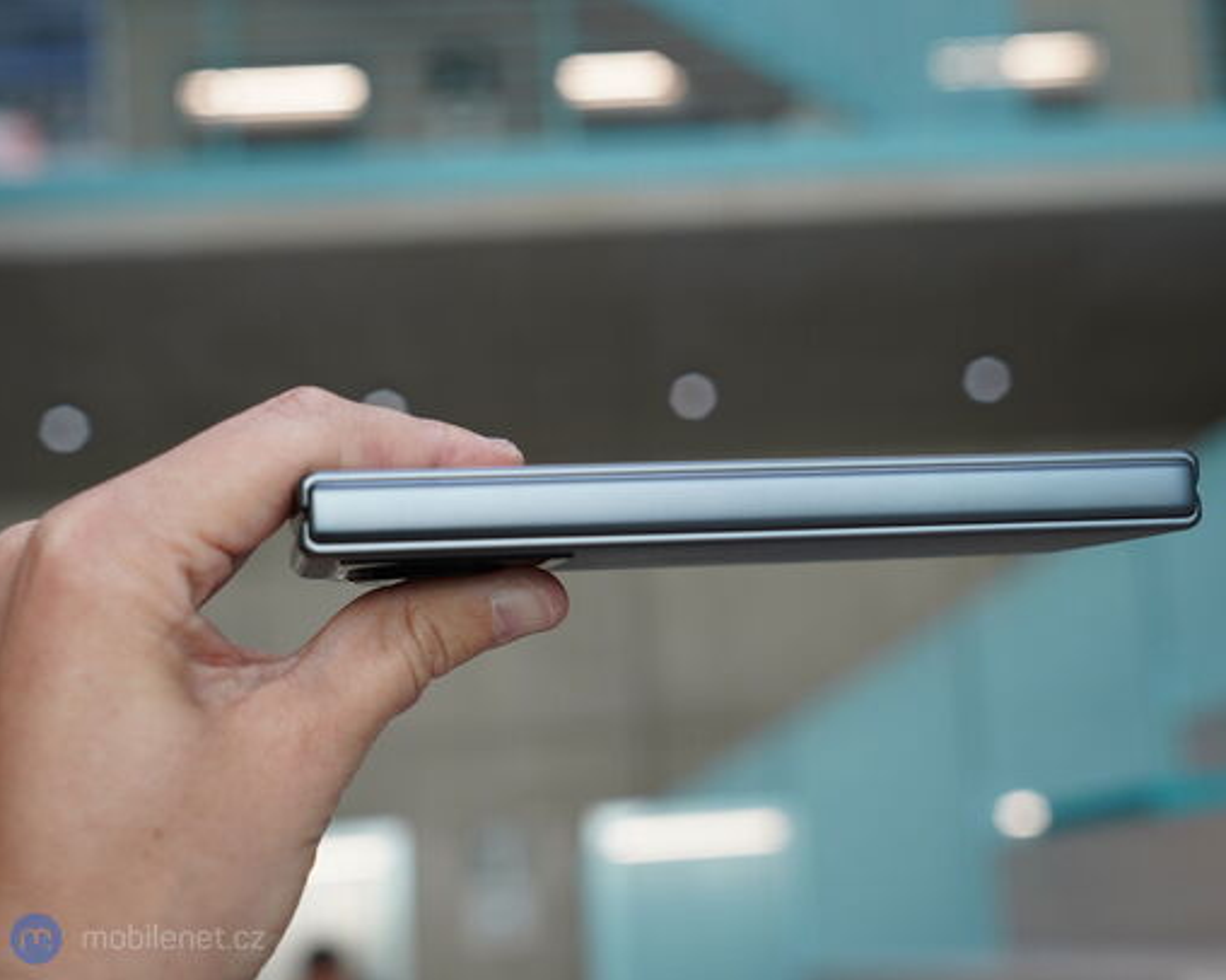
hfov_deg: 31.9
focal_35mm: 59
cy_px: 491
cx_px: 731
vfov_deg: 25.8
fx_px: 2140
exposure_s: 1/160
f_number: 5.6
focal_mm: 52
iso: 2000
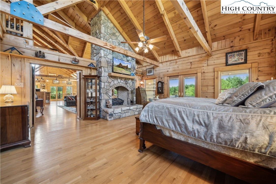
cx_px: 138
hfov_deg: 108.3
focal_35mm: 13
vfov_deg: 85.4
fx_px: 100
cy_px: 92
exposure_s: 1/6
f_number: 7.1
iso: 160
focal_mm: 13
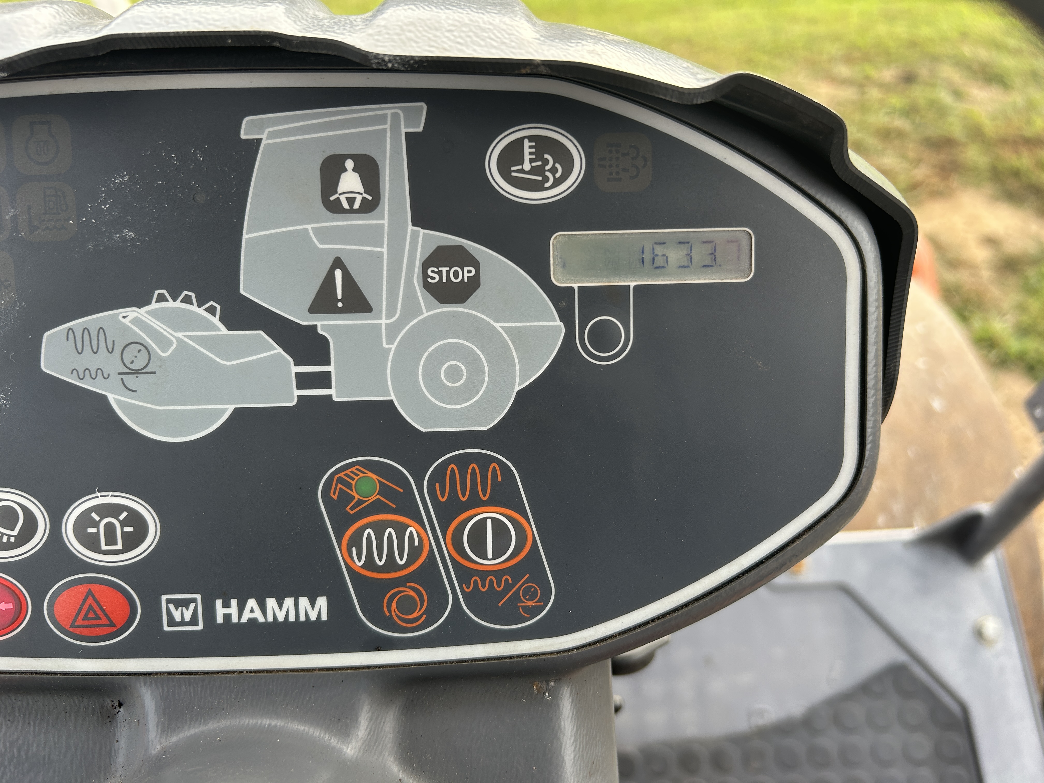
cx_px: 522
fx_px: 784
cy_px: 392
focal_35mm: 26
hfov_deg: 67.3
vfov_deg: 53.1
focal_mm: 5.7
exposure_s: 1/228
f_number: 1.5
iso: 40
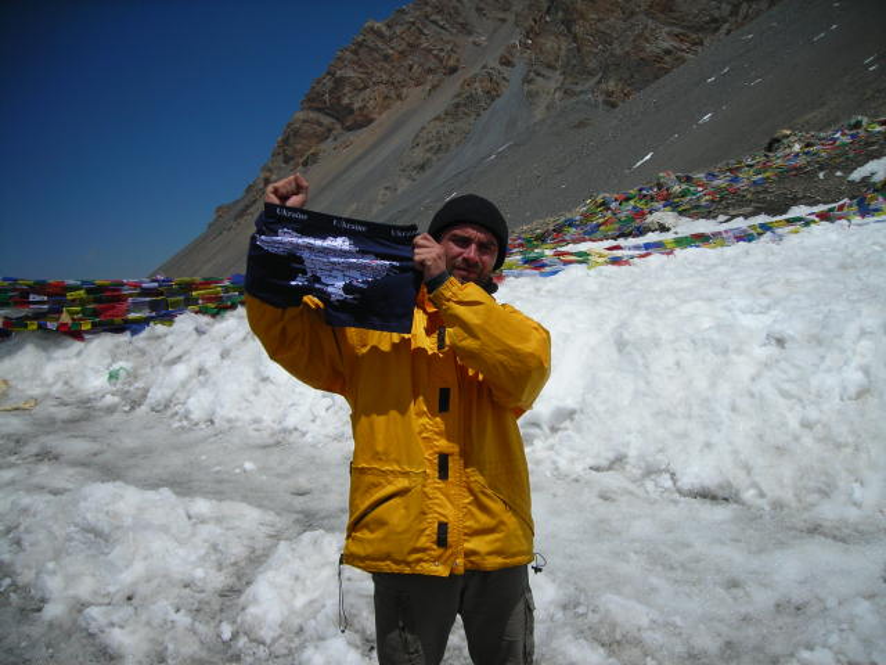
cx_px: 443
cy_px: 332
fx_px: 973
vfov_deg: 37.7
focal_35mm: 38
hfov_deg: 49.0
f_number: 6.4
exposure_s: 1/541
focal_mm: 6.3
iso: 50
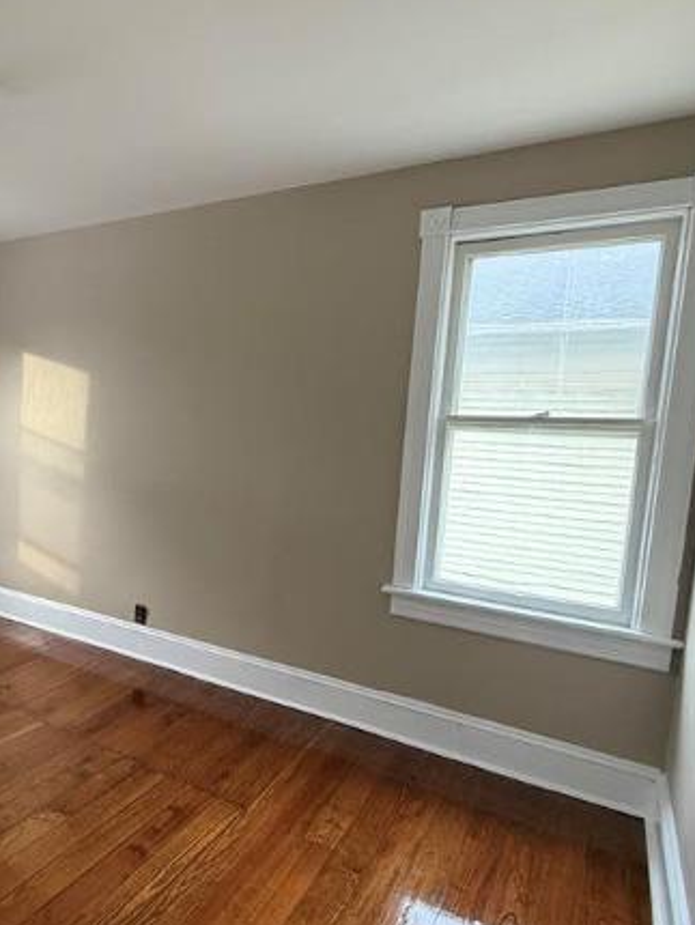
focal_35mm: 25
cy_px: 490
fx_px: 669
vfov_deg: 69.3
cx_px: 101
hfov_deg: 50.2
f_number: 2.2
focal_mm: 2.22
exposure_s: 1/60
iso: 400
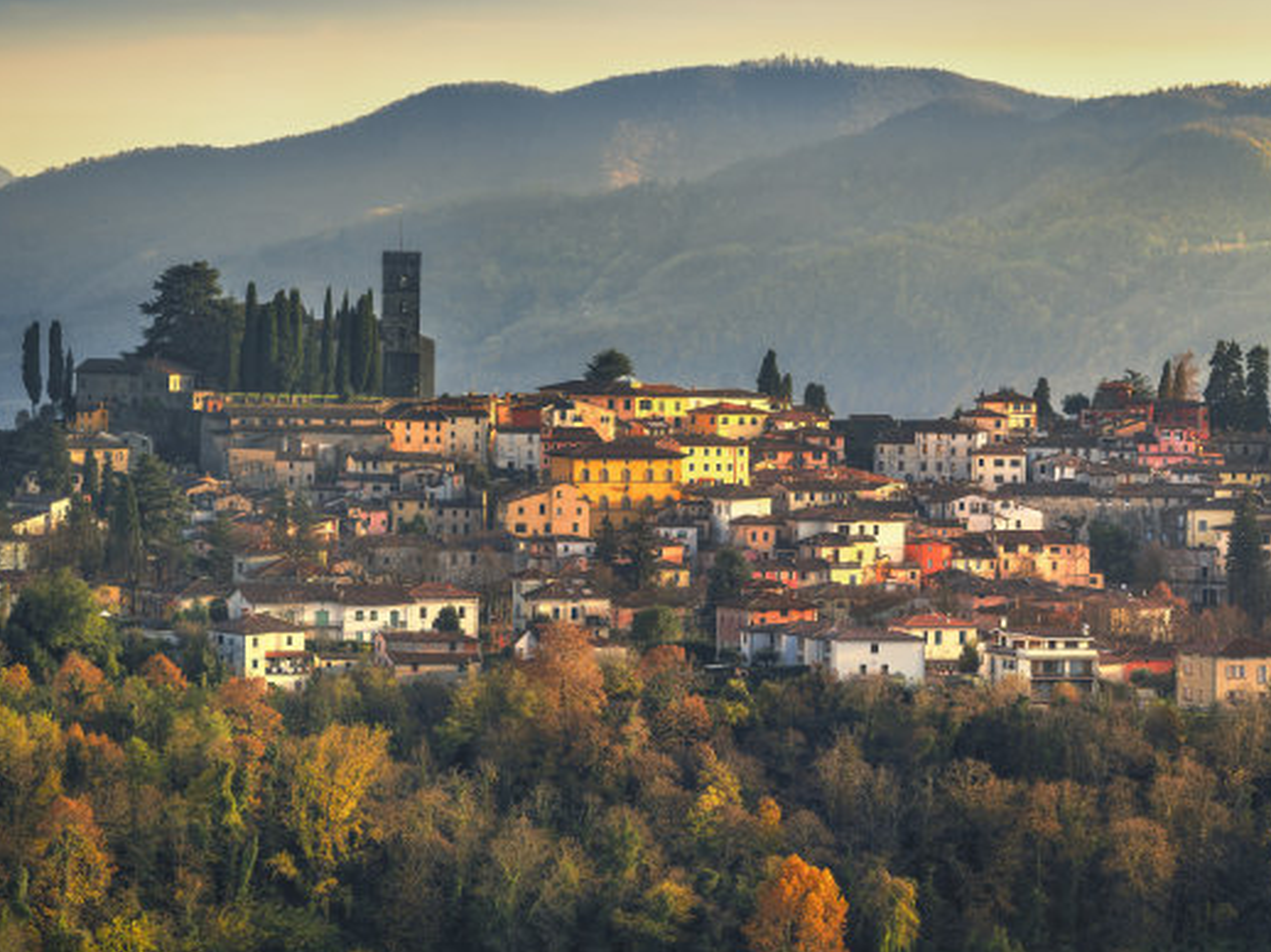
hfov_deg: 9.9
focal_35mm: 200
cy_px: 481
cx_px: 604
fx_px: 7340
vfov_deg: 7.4
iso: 100
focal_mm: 176
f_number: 8
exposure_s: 1/100
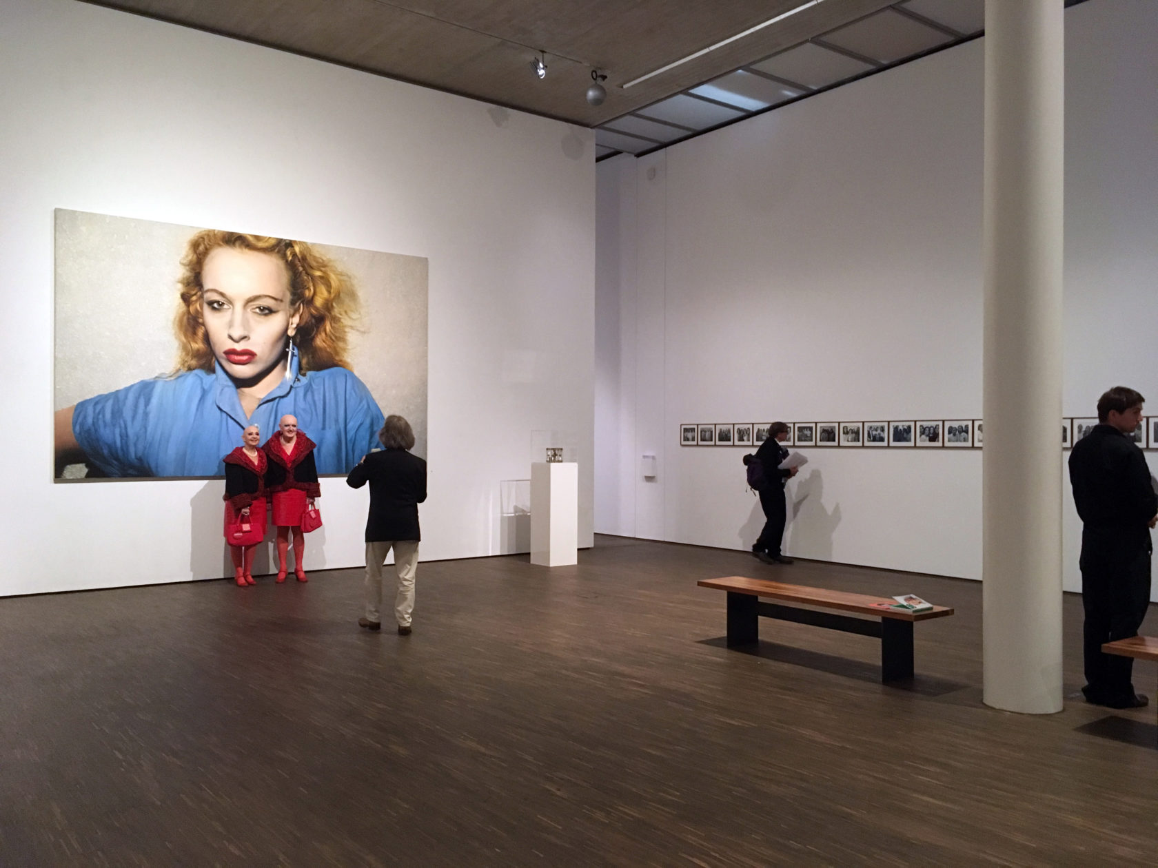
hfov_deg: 61.7
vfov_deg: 48.2
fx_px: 970
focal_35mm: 29
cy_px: 434
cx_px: 579
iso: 250
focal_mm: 4.15
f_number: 2.2
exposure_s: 1/33
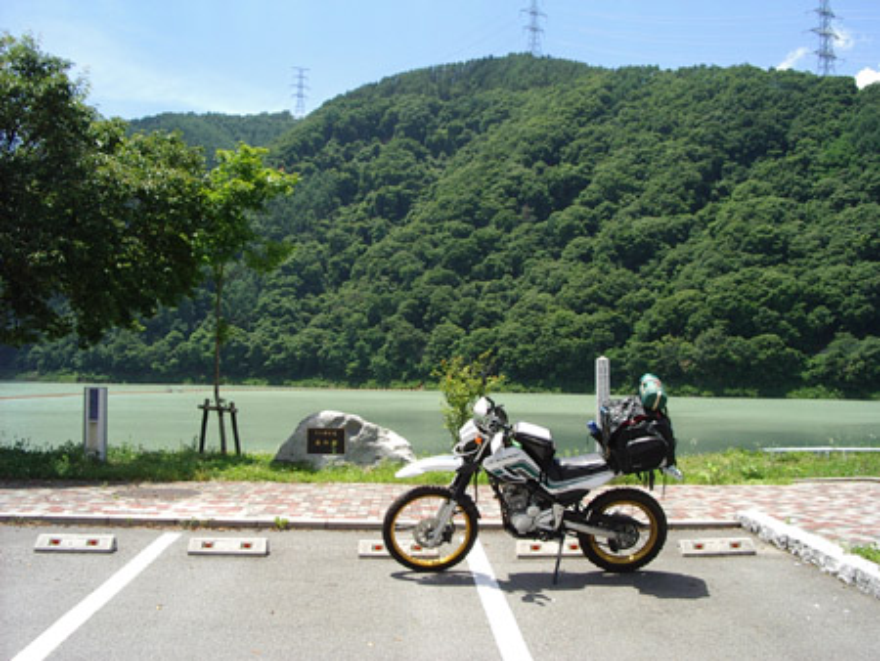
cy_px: 330
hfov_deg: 49.0
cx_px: 440
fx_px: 967
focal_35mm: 38
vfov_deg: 37.8
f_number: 4.8
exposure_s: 1/250
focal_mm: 5.8
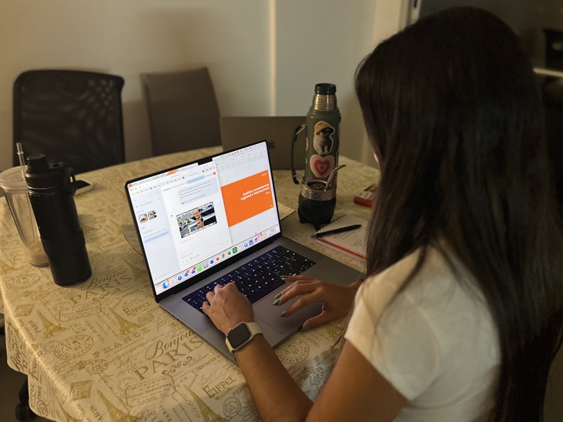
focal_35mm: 28
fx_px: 455
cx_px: 287
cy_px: 217
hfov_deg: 63.4
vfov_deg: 49.7
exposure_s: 1/50
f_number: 1.6
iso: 200
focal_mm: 5.1
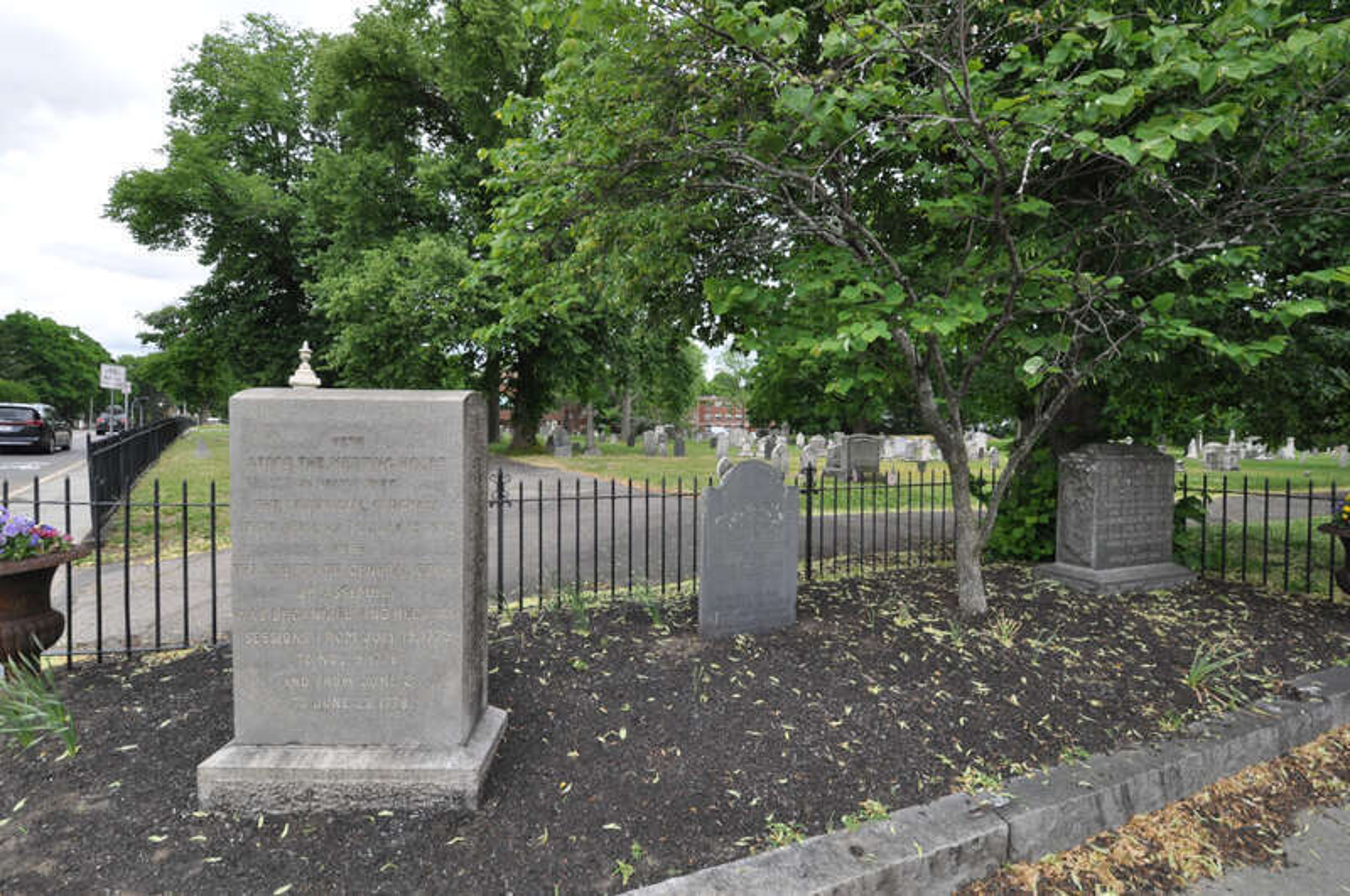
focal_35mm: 15
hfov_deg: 100.5
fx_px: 562
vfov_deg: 77.2
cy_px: 448
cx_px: 675
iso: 400
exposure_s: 1/320
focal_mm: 10
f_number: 8
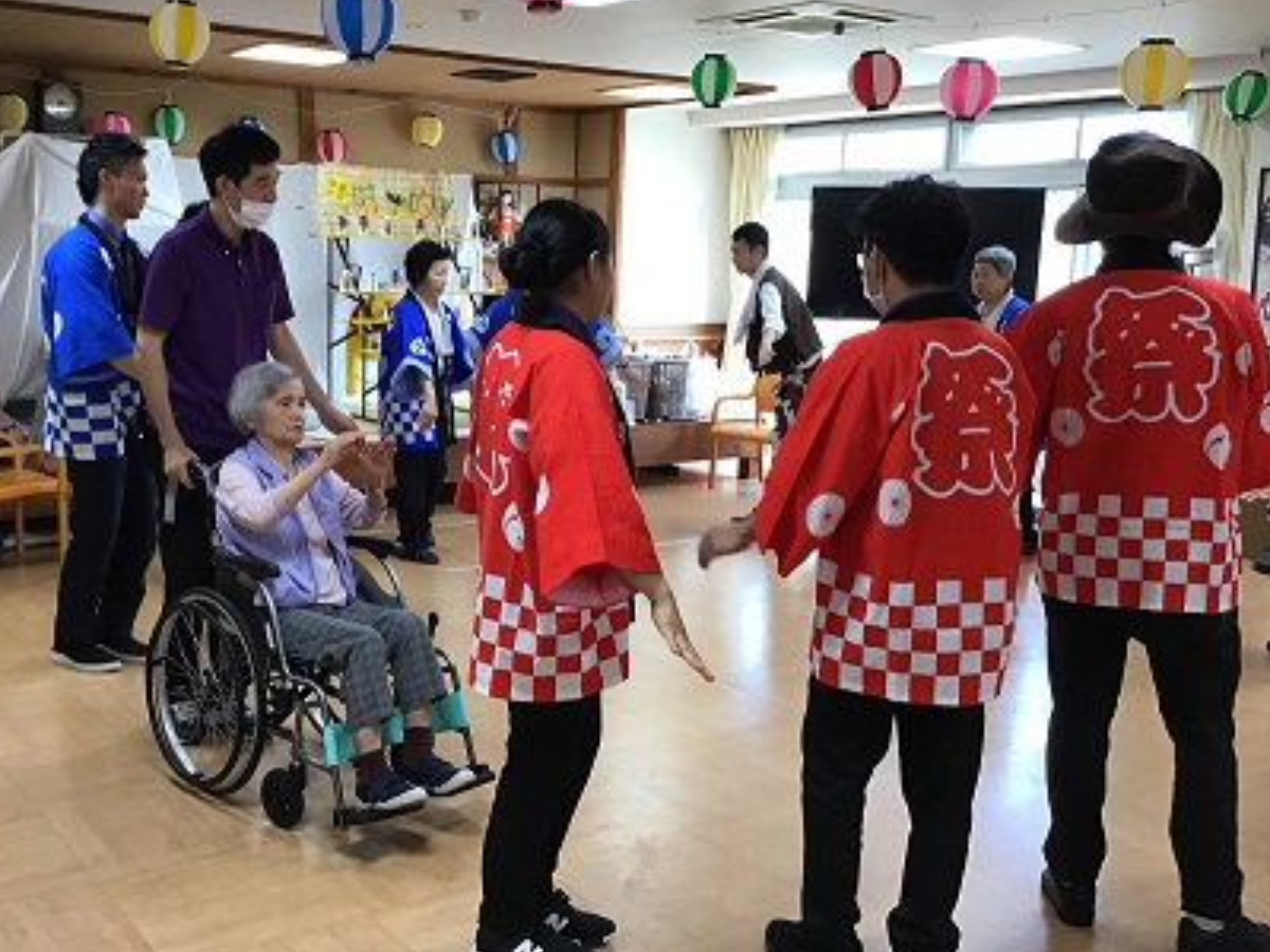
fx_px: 1394
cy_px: 438
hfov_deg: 48.6
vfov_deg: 37.7
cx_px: 498
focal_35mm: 38
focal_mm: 3.3
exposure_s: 1/30
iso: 25
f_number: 2.4
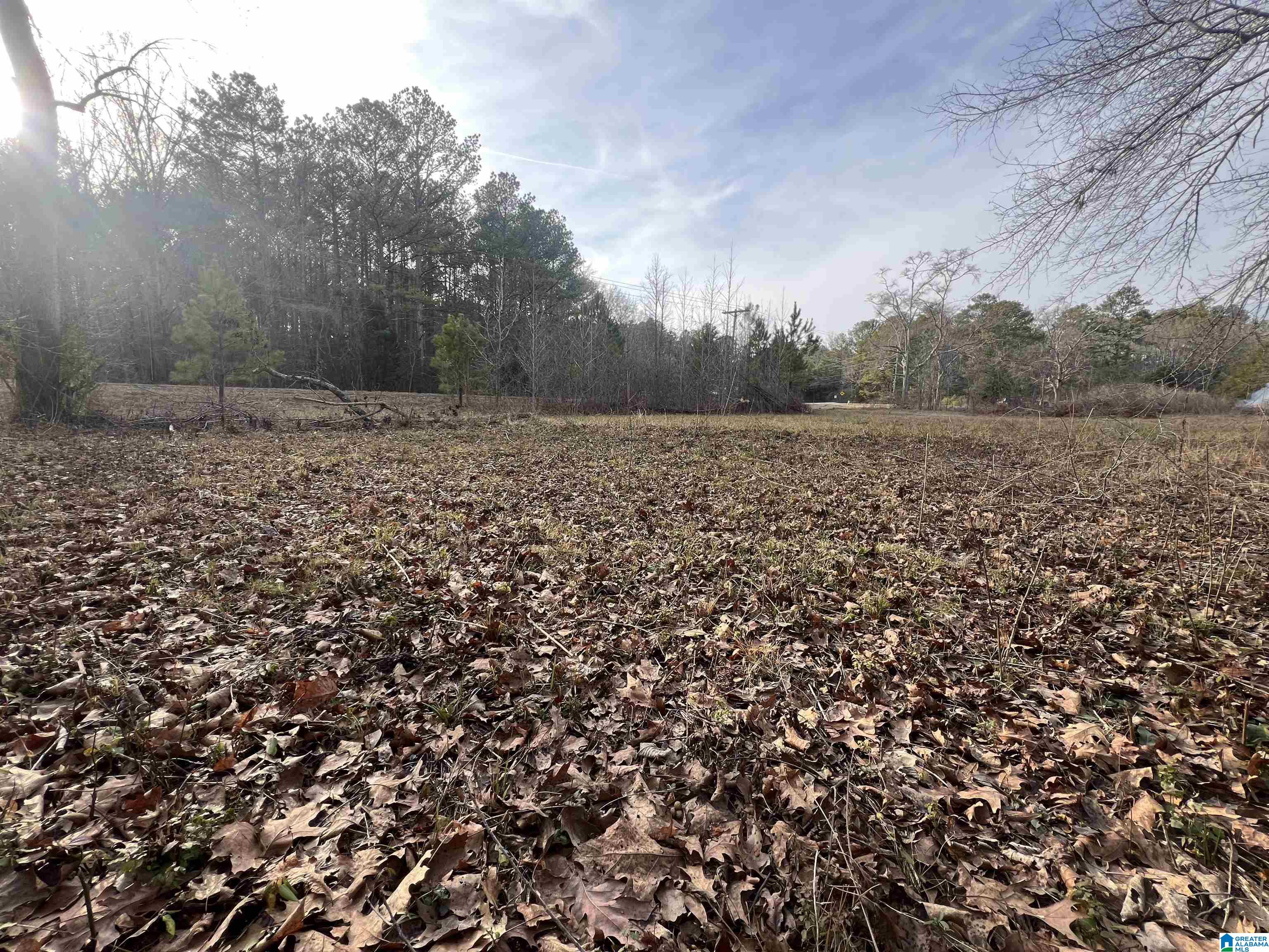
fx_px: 477
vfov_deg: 89.9
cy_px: 476
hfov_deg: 106.2
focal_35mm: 13
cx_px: 634
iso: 32
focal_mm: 1.57
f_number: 1.8
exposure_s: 1/254
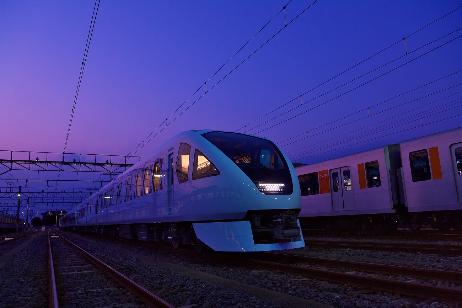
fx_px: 359
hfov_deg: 65.5
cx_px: 231
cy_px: 154
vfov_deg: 46.4
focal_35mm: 28
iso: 2000
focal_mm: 28
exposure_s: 1/160
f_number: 6.3
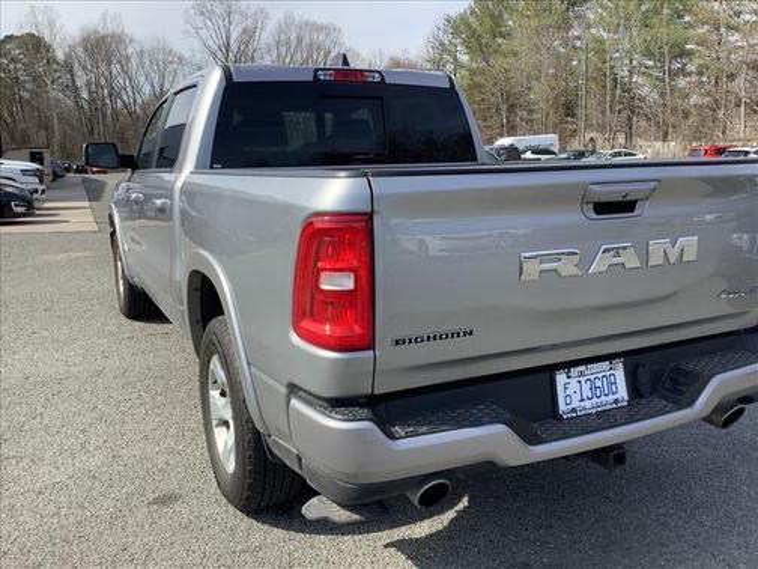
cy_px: 284
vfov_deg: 45.4
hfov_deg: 58.4
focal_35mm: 31
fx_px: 679
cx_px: 379
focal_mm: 3.3
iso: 25
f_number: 2.4
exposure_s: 1/668
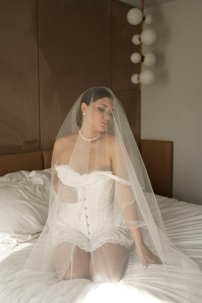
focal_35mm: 37
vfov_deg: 51.9
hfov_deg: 35.9
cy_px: 152
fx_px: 311
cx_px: 101
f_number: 2.8
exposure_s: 1/2000
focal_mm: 37
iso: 1250
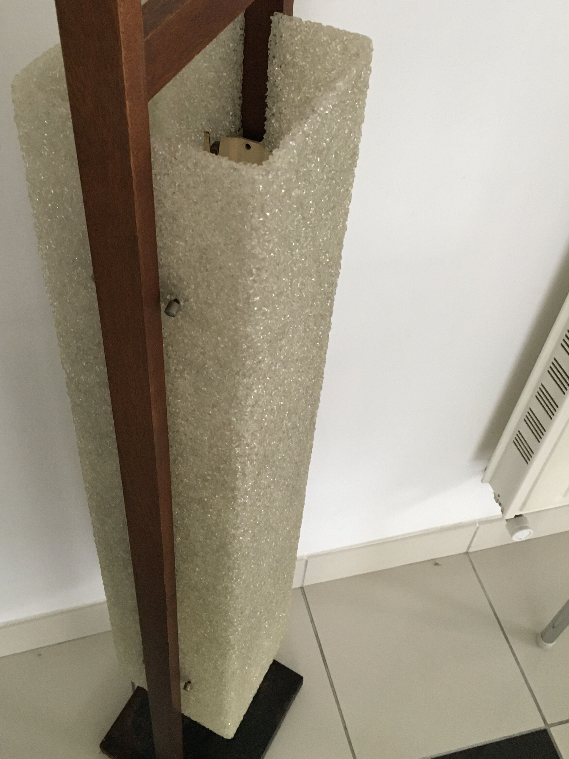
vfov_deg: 48.7
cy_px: 306
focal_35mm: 38
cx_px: 233
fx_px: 833
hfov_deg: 37.6
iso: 200
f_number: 2.2
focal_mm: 4.15
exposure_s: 1/20
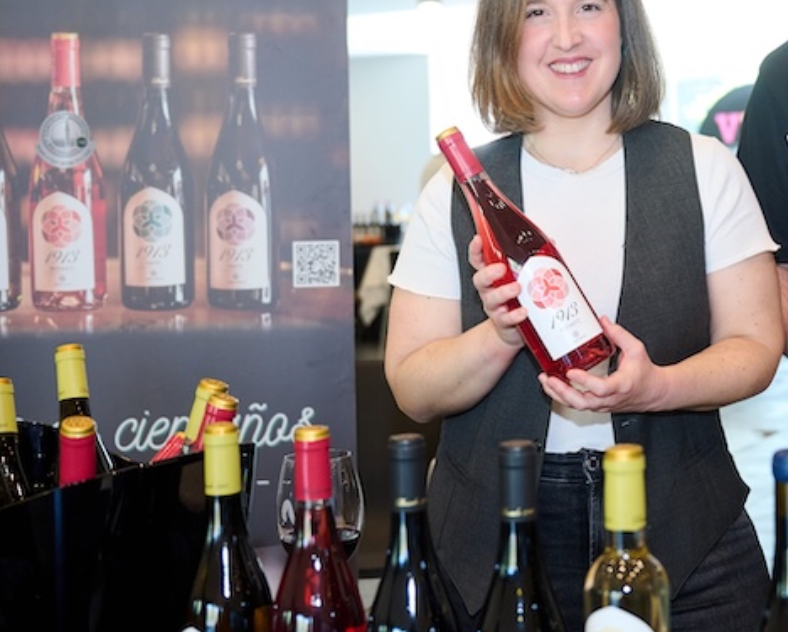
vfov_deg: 23.0
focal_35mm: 66
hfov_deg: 28.3
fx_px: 1541
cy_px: 202
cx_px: 579
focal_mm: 32.5
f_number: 3.2
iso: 640
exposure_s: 1/200
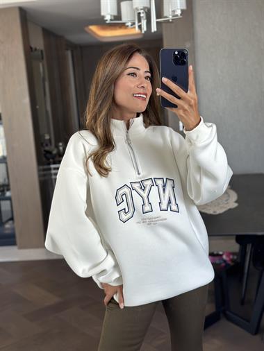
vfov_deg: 39.6
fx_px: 488
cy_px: 176
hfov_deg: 30.3
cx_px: 132
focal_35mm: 48
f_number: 1.78
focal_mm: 6.86
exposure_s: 1/121
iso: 80
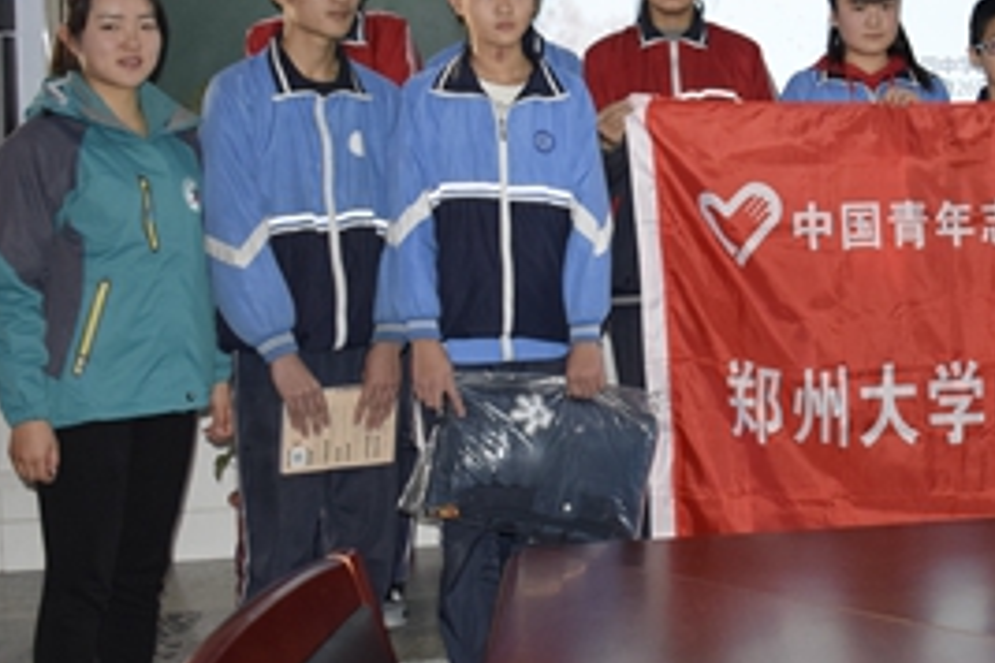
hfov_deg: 28.6
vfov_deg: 19.8
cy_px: 136
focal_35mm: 68
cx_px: 883
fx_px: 1879
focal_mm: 22
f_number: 5.6
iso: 1250
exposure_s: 1/160
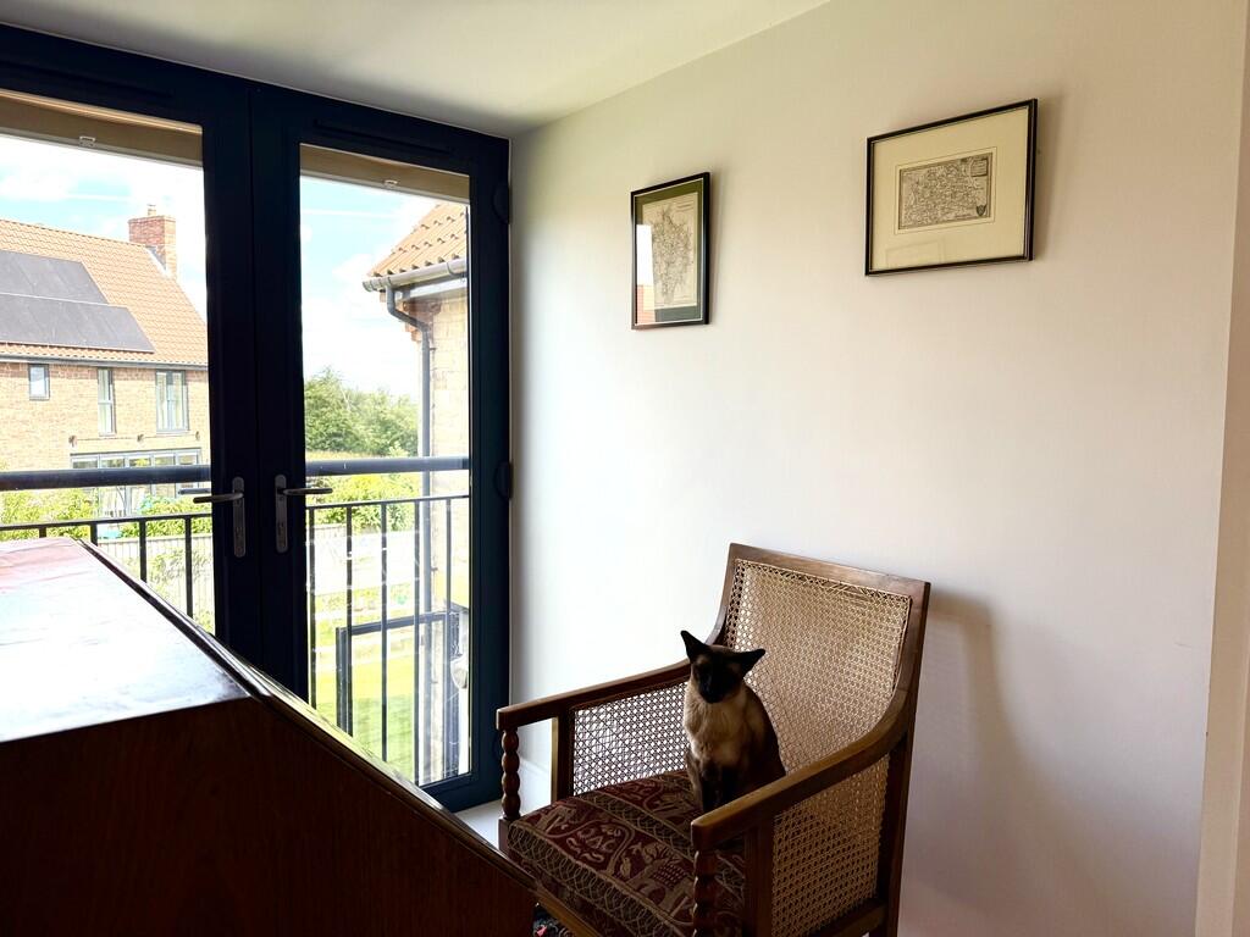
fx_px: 867
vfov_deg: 56.8
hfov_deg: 71.6
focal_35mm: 24
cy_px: 468
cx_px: 625
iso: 100
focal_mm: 6.76
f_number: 1.78
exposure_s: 1/649
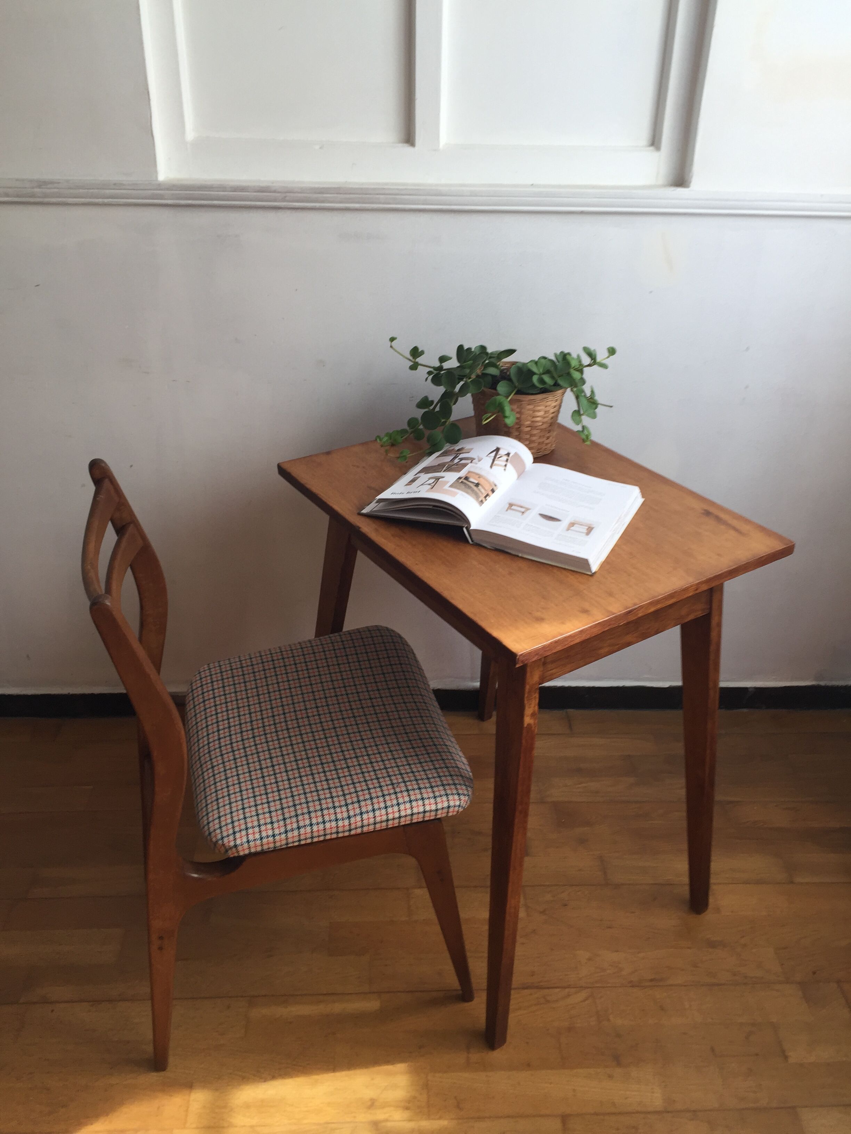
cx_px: 426
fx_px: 951
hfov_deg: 48.2
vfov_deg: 61.7
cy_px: 567
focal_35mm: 29
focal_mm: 4.15
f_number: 2.2
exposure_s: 1/100
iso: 32
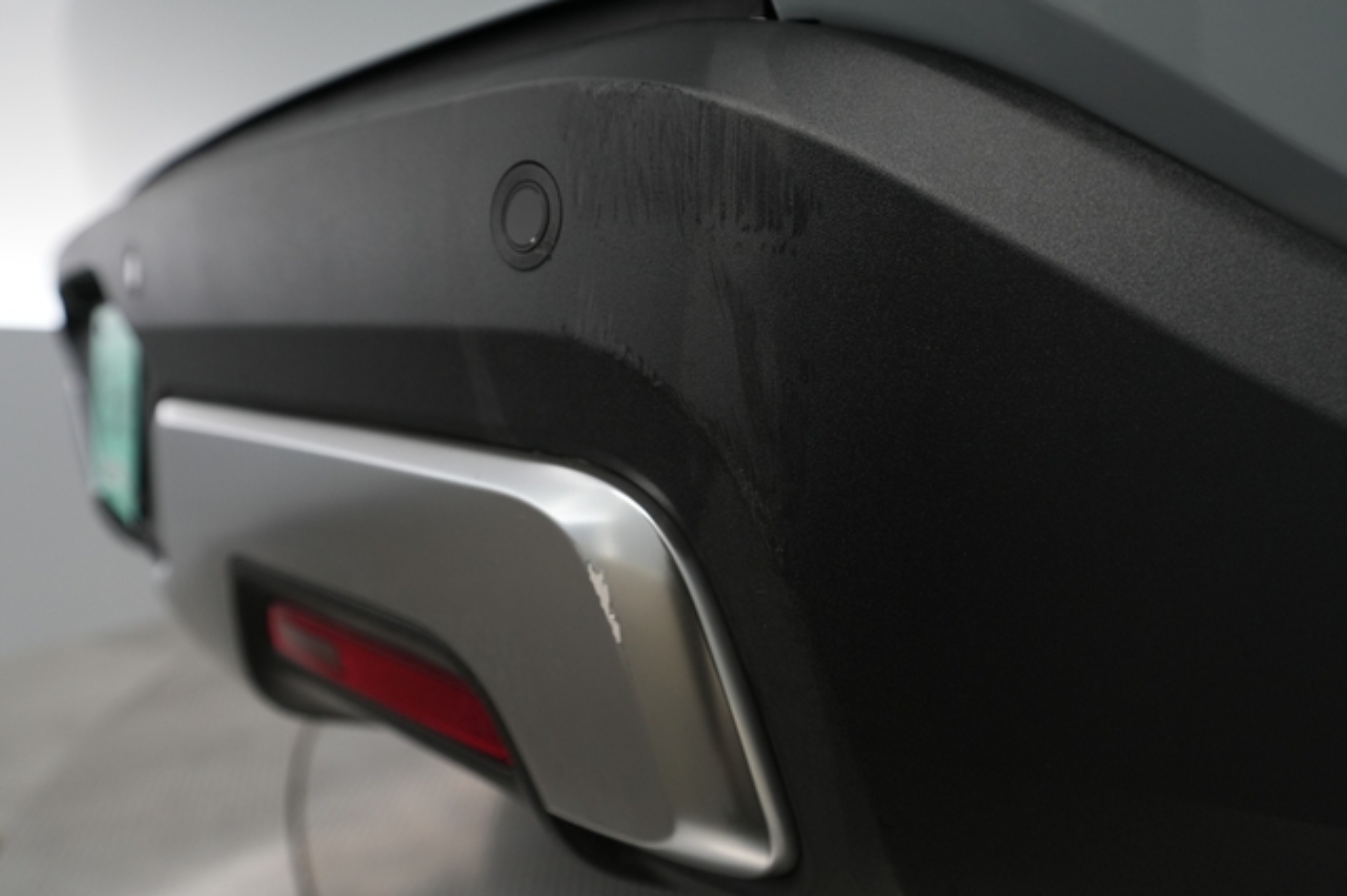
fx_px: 1047
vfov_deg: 46.4
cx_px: 674
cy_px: 448
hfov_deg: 65.5
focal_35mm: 28
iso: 1600
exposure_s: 1/100
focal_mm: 28
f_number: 4.5
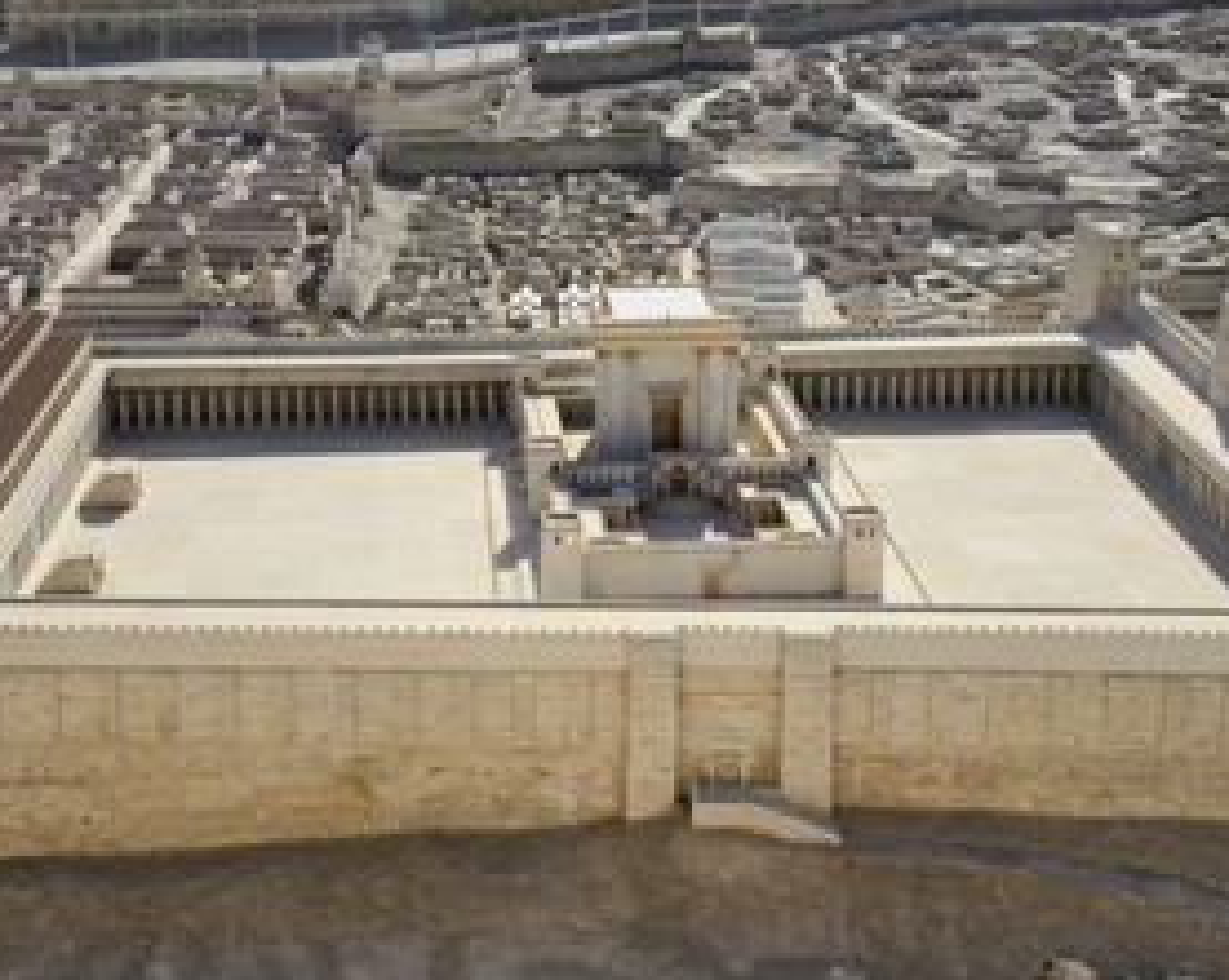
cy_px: 395
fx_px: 2071
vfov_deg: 26.6
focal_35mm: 57
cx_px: 621
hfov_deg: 33.1
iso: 200
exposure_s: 1/200
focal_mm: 40
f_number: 13
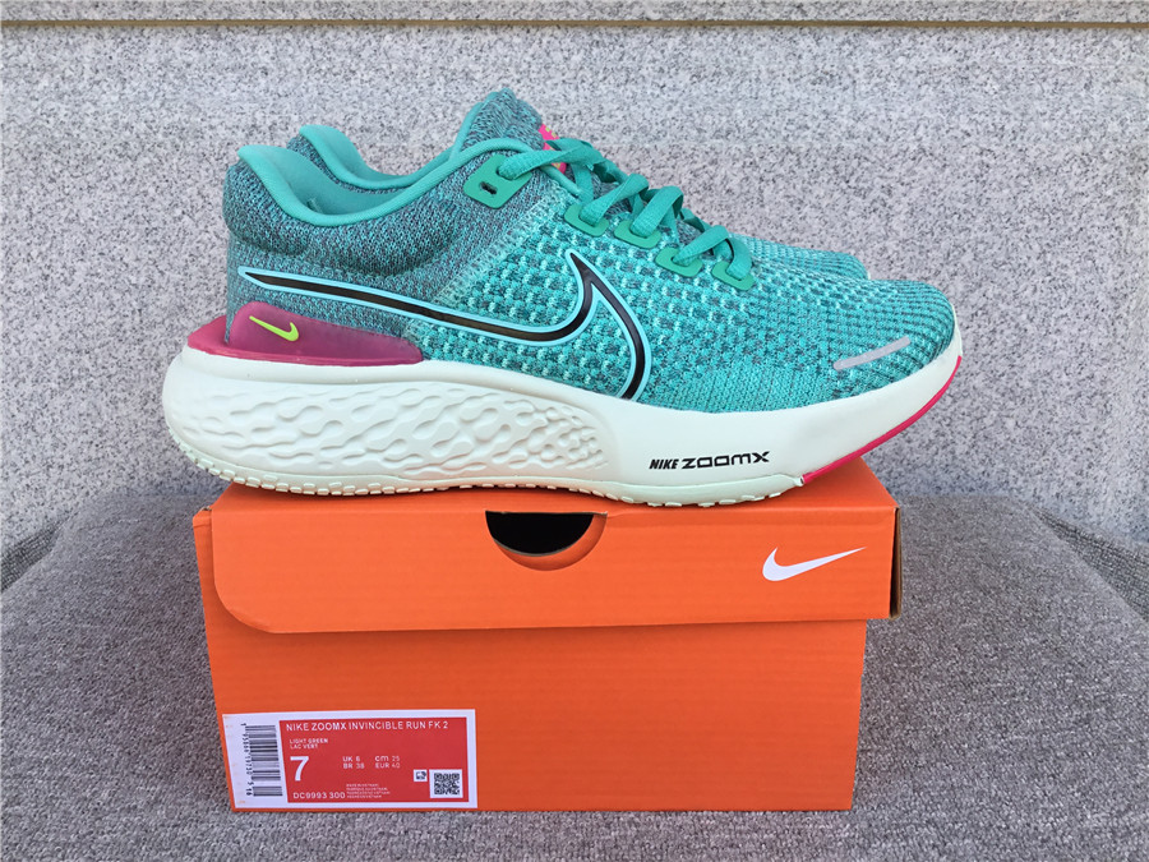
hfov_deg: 58.4
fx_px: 1029
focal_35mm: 31
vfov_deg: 45.4
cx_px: 574
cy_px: 431
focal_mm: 3.3
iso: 25
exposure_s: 1/240
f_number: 2.4
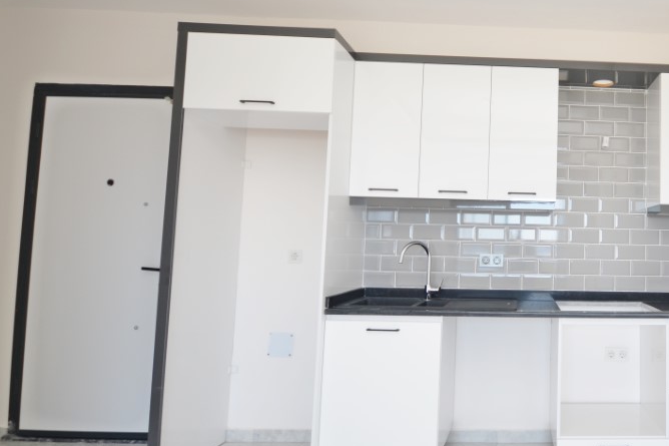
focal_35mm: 26
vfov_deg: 49.5
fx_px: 483
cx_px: 557
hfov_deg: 62.1
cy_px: 201
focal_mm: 10
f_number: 4.5
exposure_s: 1/80
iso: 200
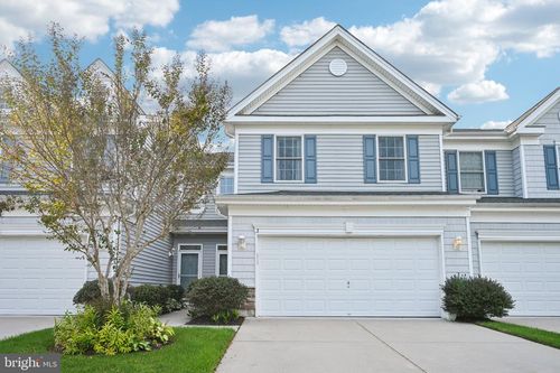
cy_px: 186
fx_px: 342
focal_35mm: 22
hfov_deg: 78.6
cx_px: 280
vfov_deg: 57.2
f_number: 8
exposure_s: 1/400
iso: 400
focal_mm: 22
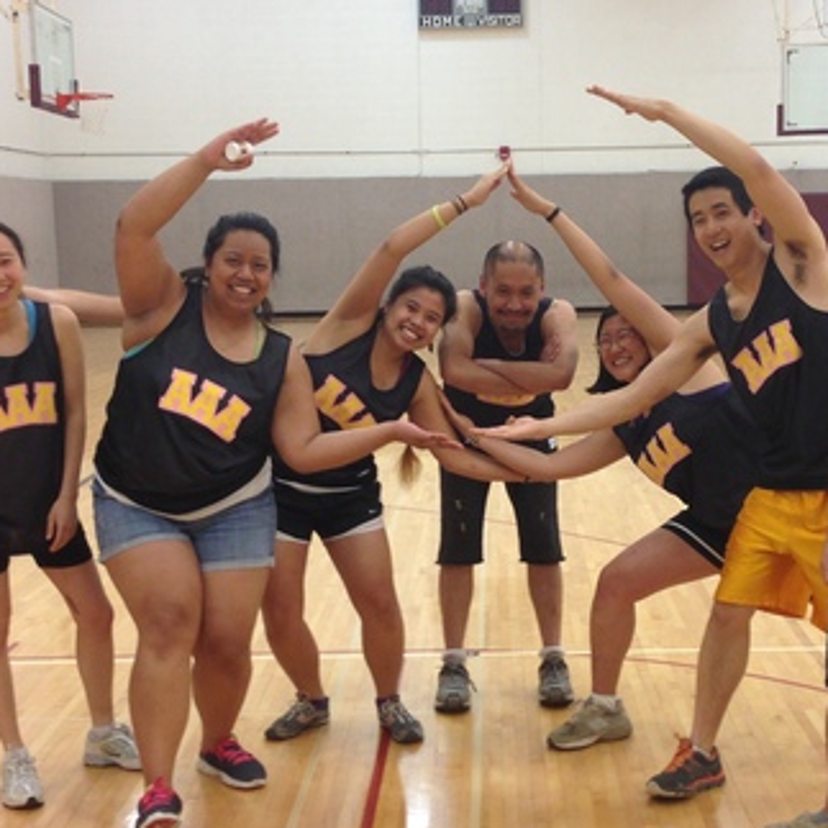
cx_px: 500
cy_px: 464
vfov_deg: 26.5
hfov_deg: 26.4
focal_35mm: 65
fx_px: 1759
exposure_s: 1/20
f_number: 2.4
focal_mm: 4.12
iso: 50
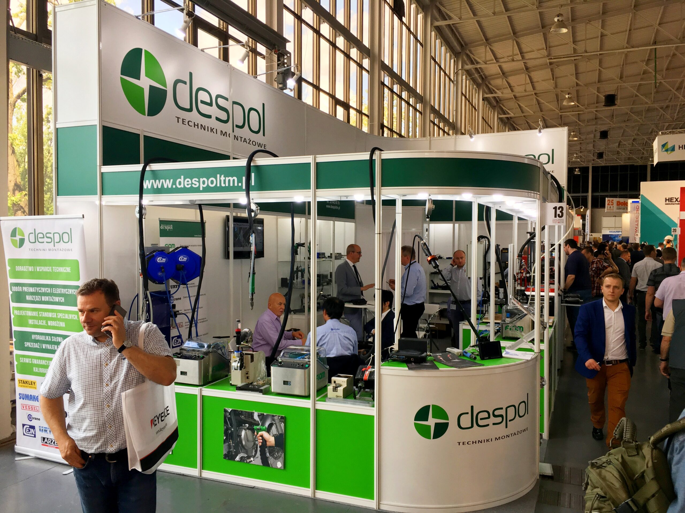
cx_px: 342
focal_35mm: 29
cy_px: 256
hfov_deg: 61.7
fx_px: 574
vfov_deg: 48.2
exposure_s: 1/100
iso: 32
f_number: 2.2
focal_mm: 4.15
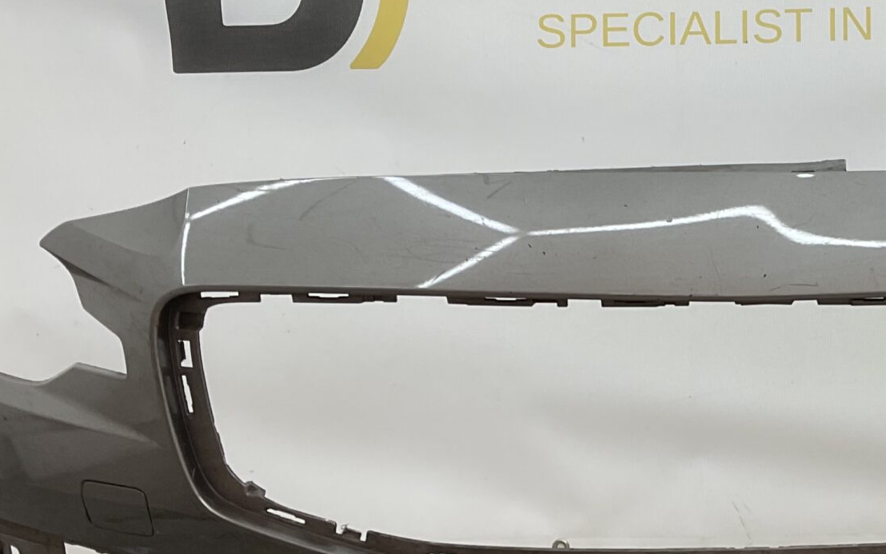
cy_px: 381
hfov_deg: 27.7
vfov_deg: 18.3
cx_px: 823
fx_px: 1715
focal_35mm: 71
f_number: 1.8
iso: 16
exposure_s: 1/125
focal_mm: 3
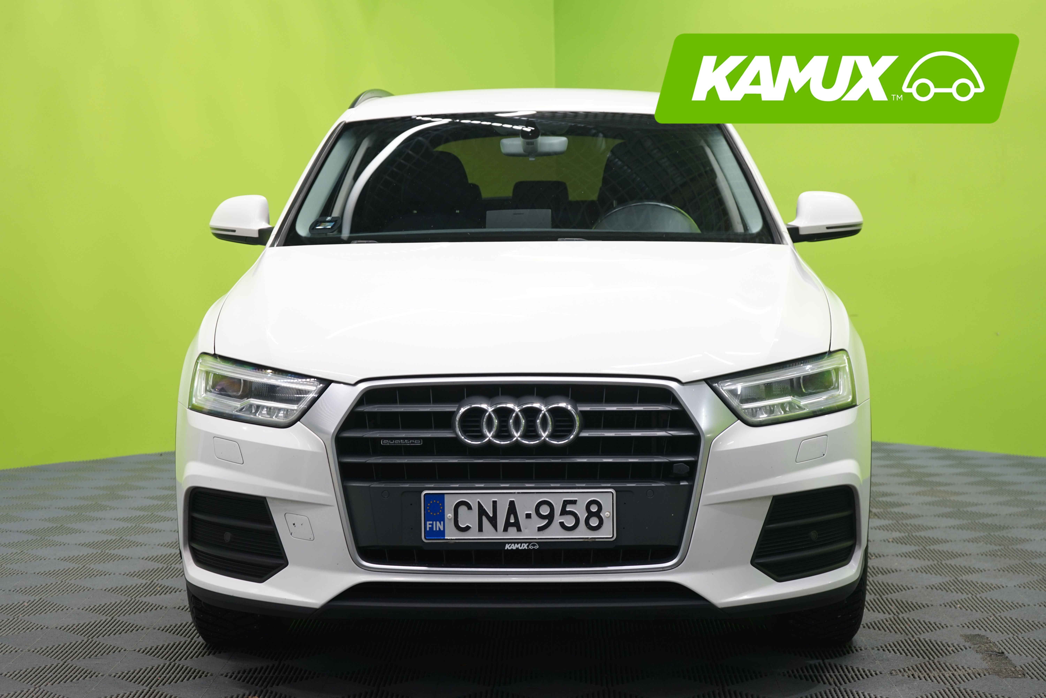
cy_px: 349
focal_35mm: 68
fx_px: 1976
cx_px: 523
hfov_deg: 29.7
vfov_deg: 20.0
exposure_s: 1/6
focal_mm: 68
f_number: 5.6
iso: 320
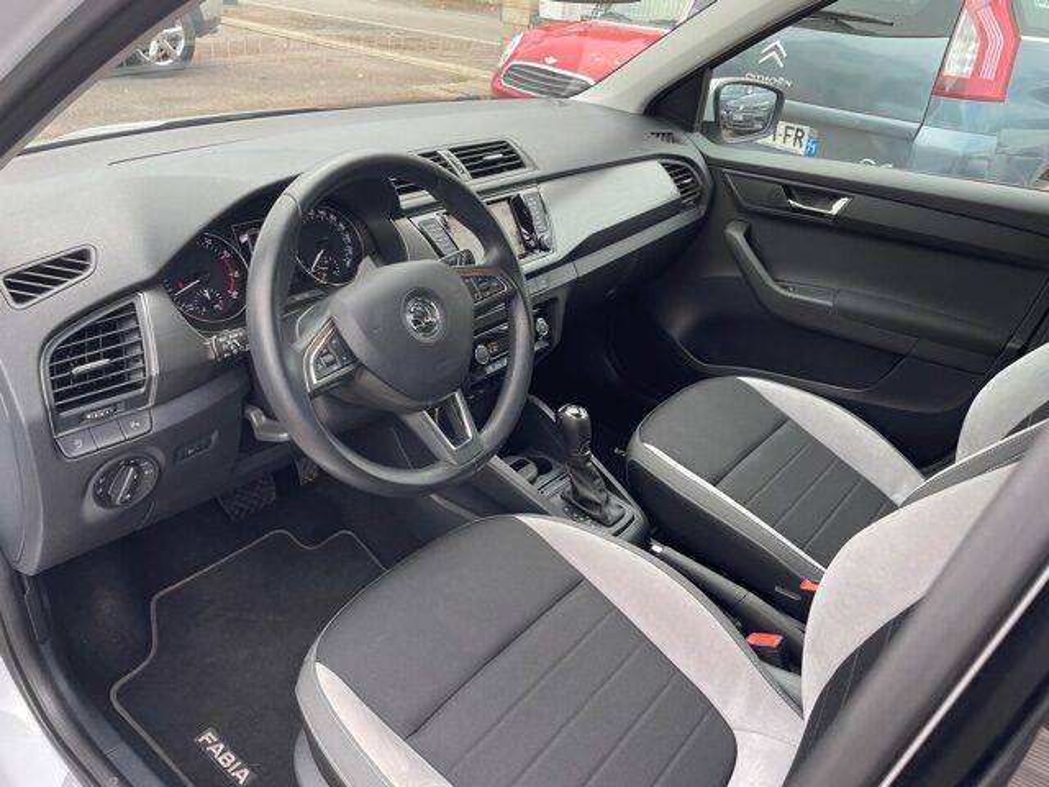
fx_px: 788
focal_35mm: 26
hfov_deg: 67.3
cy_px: 394
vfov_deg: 53.1
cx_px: 524
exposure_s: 1/266
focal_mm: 4.2
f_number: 1.6
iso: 32
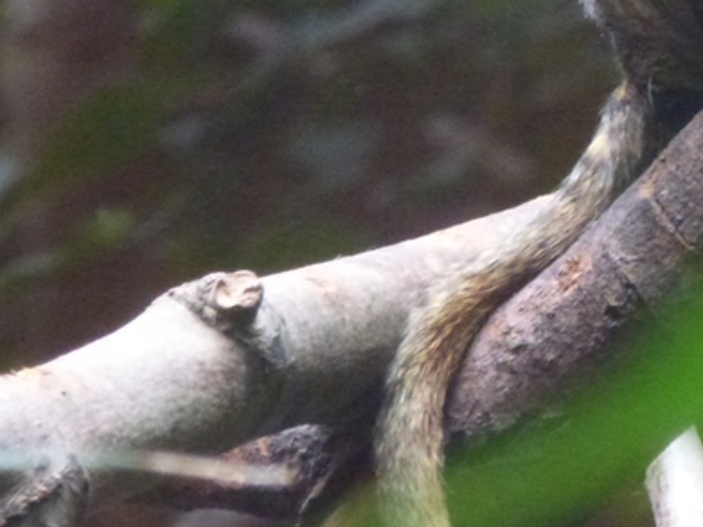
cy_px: 25
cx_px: 791
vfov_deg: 1.9
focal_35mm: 796
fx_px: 16161
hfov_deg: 2.5
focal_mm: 54.5
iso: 800
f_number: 5.7
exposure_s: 1/50
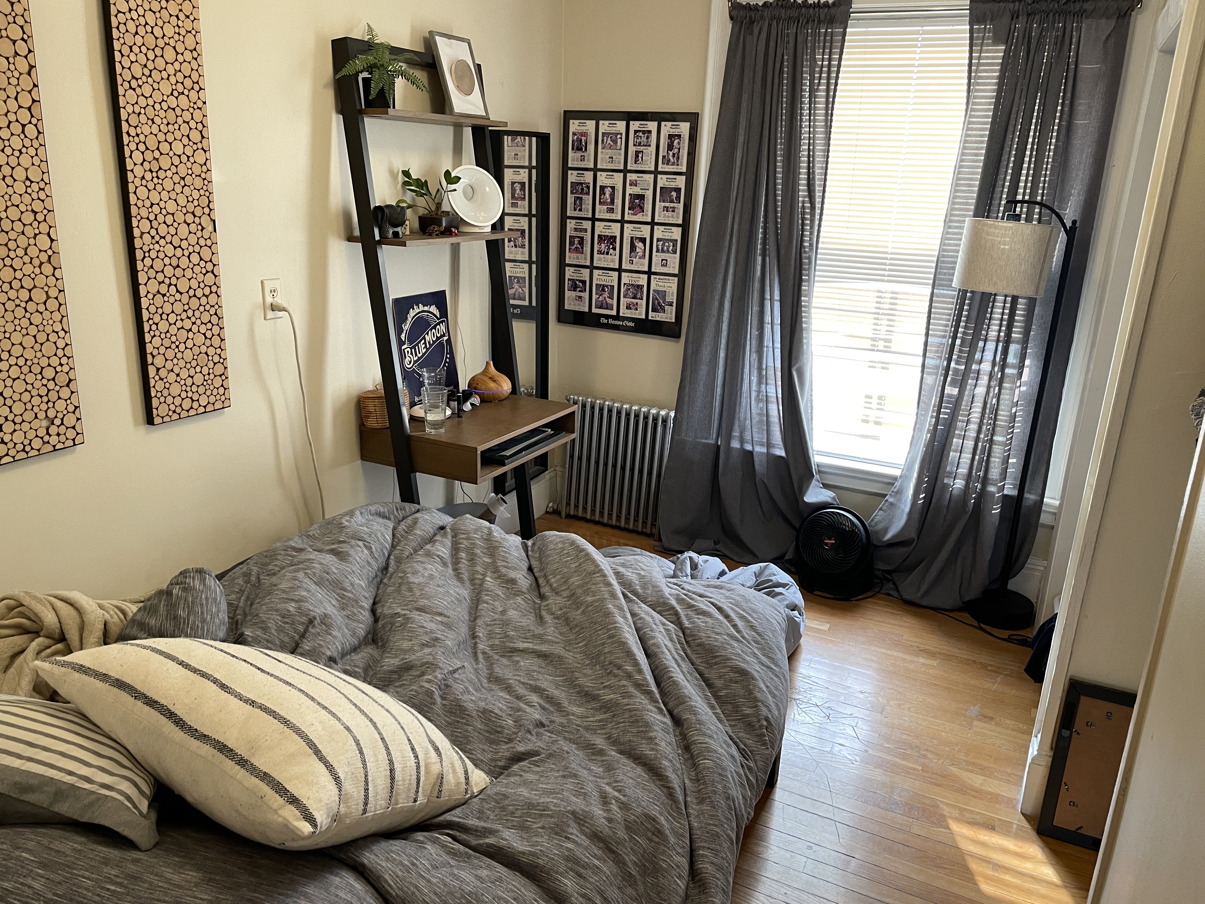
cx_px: 602
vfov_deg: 53.1
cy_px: 452
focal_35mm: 26
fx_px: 905
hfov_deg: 67.3
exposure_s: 1/60
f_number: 1.6
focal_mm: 4.2
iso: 160
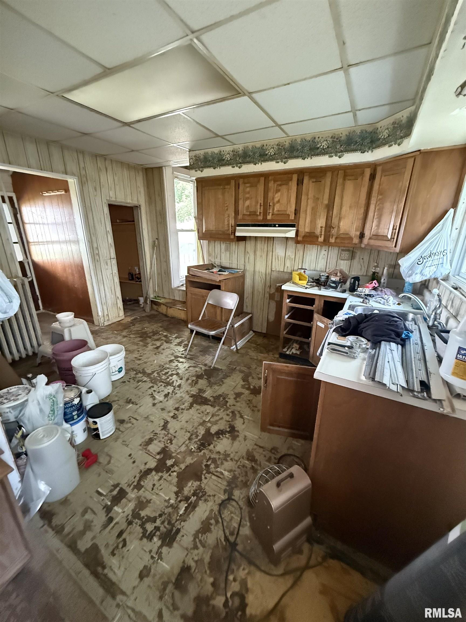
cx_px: 233
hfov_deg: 85.7
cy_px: 311
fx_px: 251
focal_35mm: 14
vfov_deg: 102.1
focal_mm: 2.22
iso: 1250
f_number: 2.2
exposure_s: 1/60
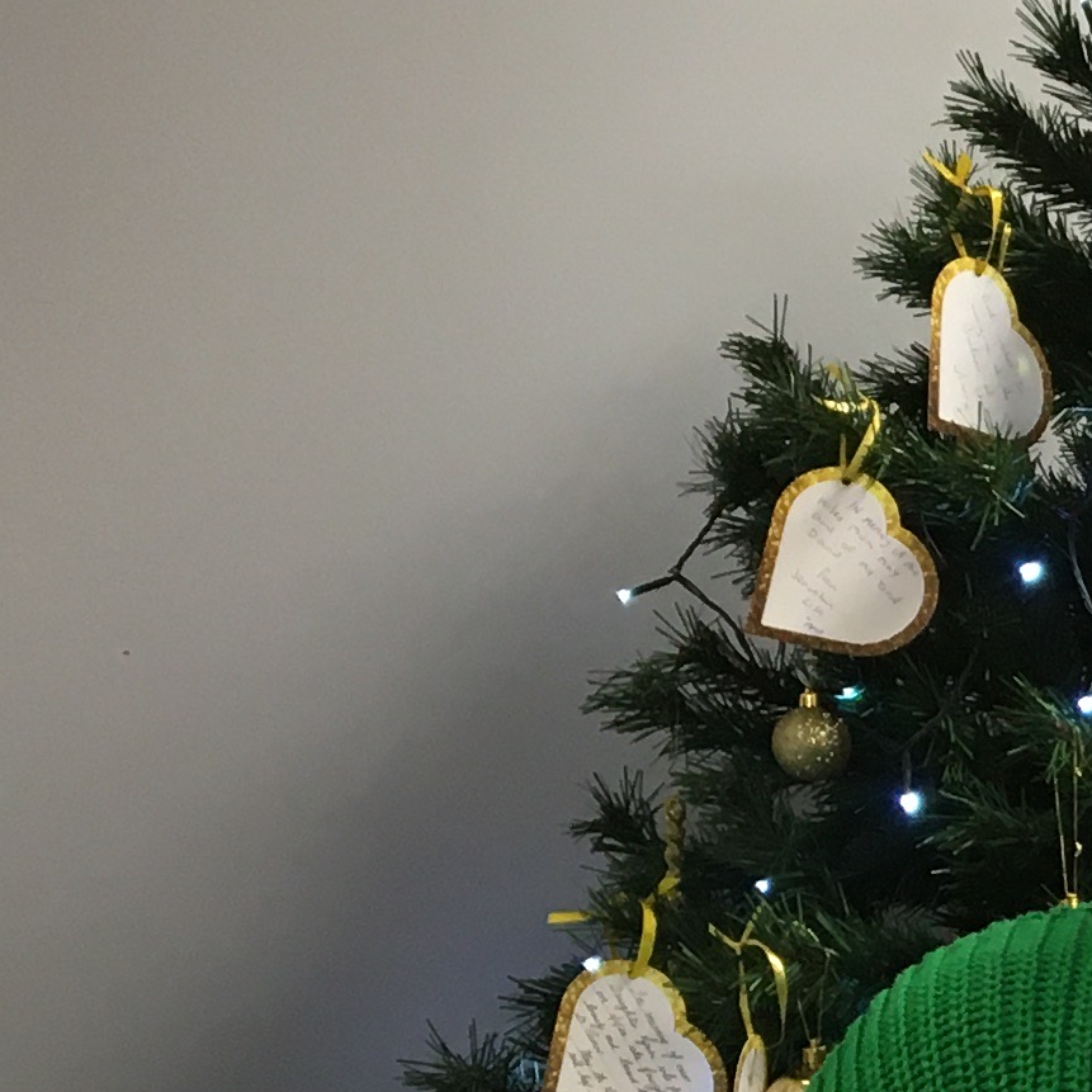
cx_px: 2089
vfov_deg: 14.3
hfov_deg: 12.9
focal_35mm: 120
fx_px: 4283
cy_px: 1149
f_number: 2.2
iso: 80
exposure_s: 1/33
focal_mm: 4.15
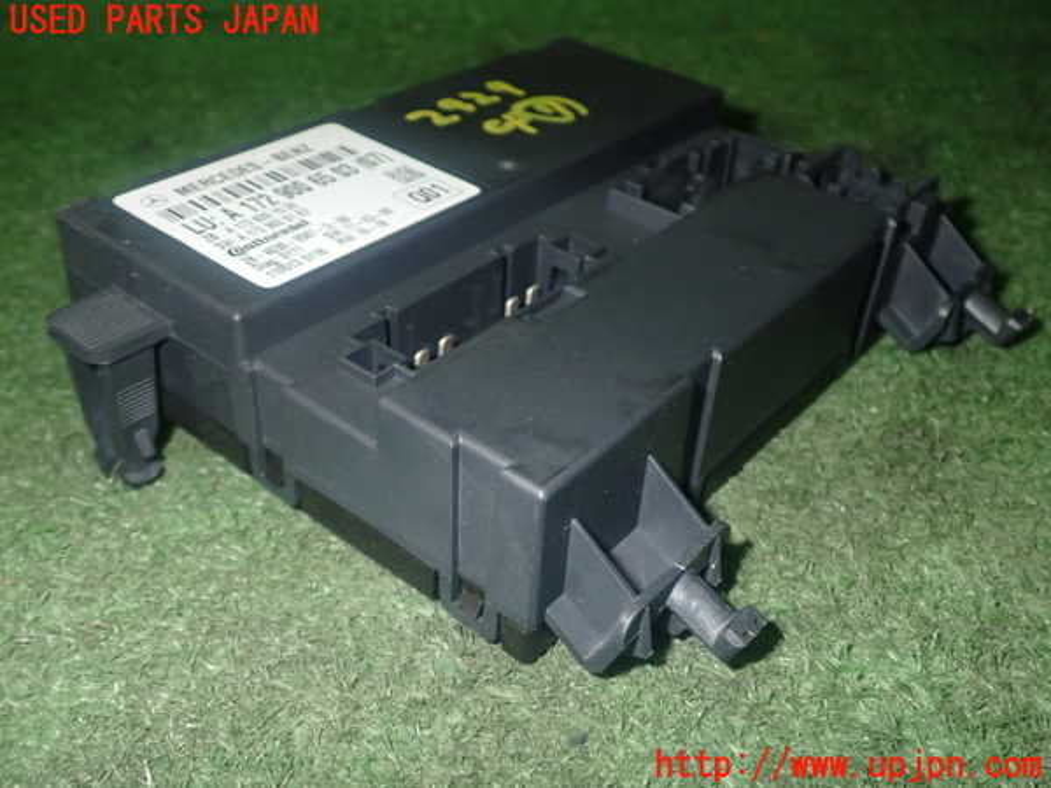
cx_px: 526
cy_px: 394
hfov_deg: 51.4
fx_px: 1093
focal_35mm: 36
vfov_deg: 39.7
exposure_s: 1/40
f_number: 7.1
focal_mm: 6.37
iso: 500
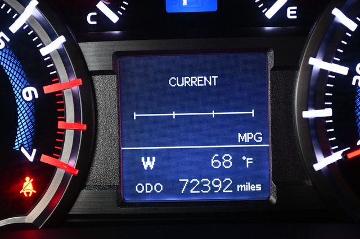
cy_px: 120
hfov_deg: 28.1
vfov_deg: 18.9
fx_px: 720
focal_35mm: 72
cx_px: 180
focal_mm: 48
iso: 3200
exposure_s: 1/60
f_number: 5.3
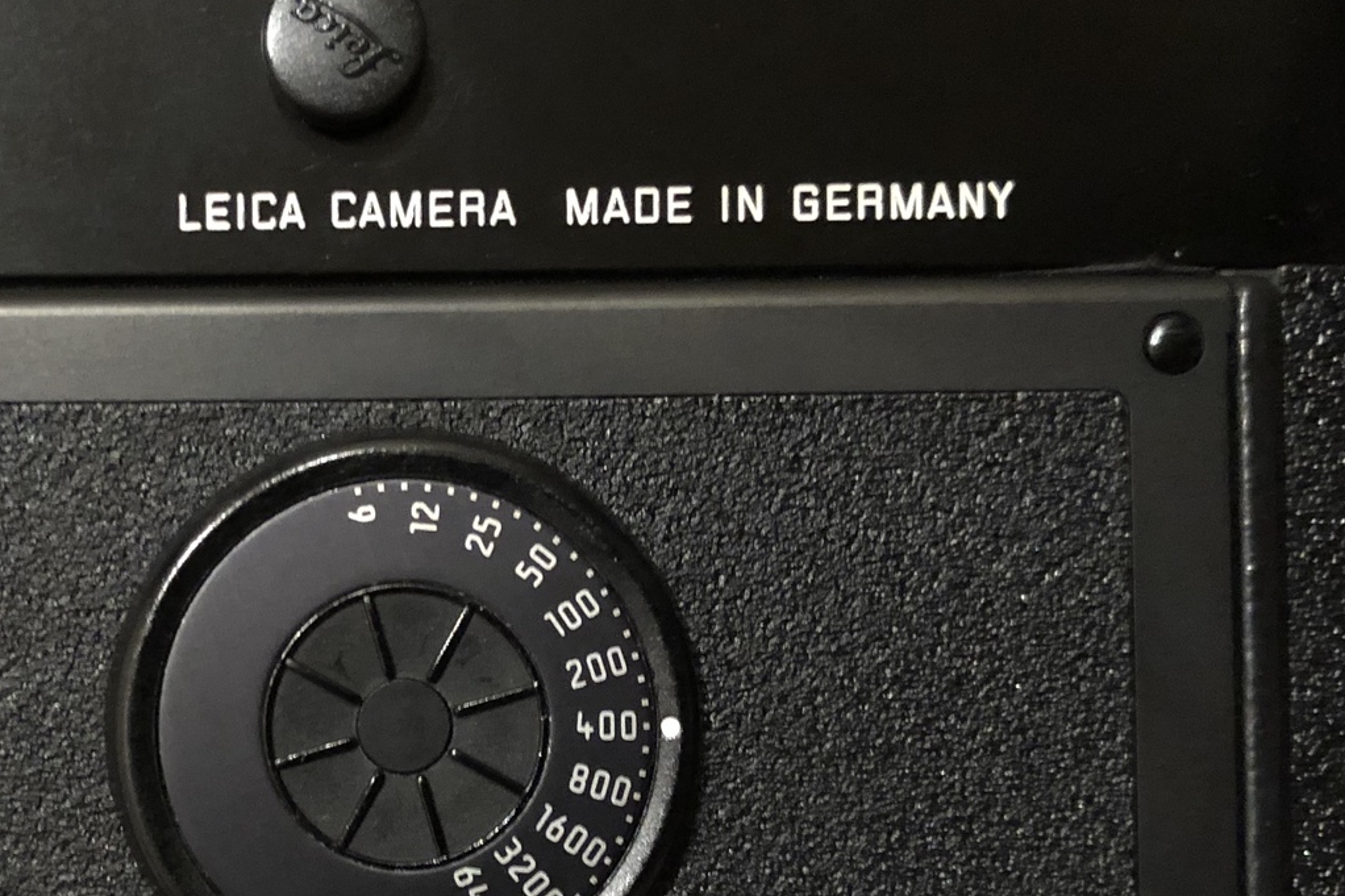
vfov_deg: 23.7
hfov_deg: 34.3
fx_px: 2129
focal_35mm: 57
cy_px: 550
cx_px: 332
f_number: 1.8
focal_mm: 4
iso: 125
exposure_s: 1/4
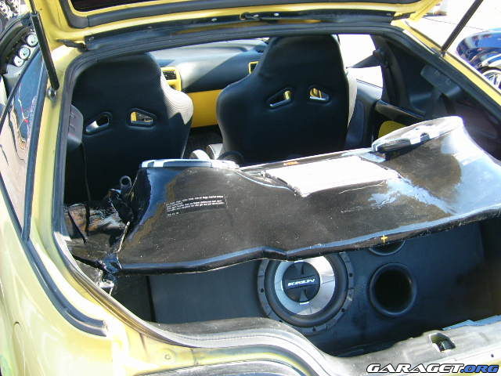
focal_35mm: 55
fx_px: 796
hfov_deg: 34.9
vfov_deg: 26.6
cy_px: 188
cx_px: 250
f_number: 3.4
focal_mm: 9.16
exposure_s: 1/78
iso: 50
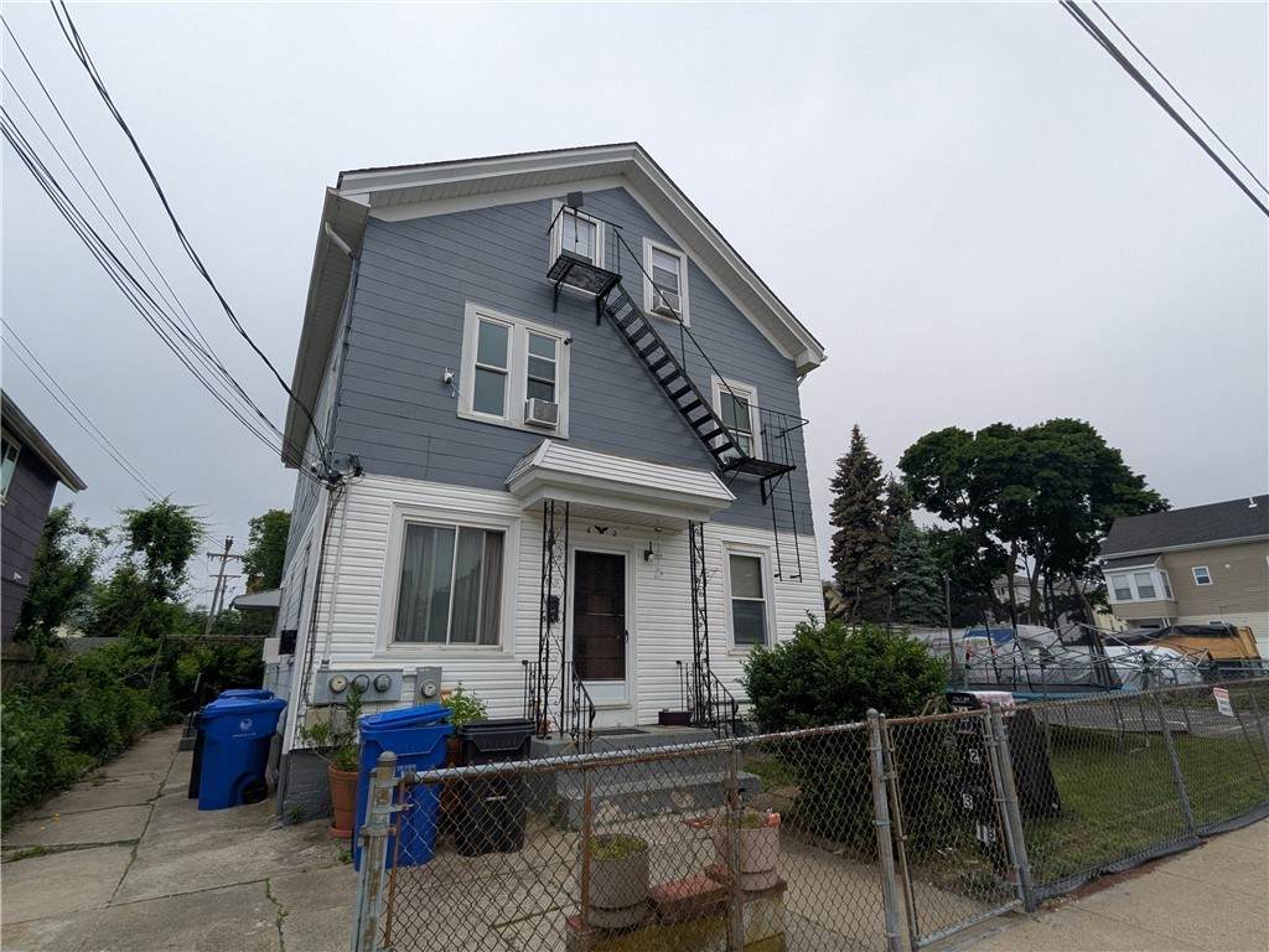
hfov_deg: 94.5
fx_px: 587
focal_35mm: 16
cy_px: 476
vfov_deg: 78.1
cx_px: 634
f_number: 2.2
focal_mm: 2.35
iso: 46
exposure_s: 1/1290
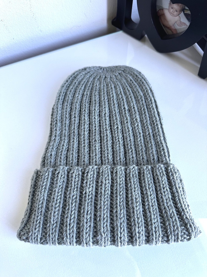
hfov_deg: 56.8
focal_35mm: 24
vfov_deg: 71.6
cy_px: 138
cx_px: 104
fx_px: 191
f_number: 1.78
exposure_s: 1/121
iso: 160
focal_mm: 6.86
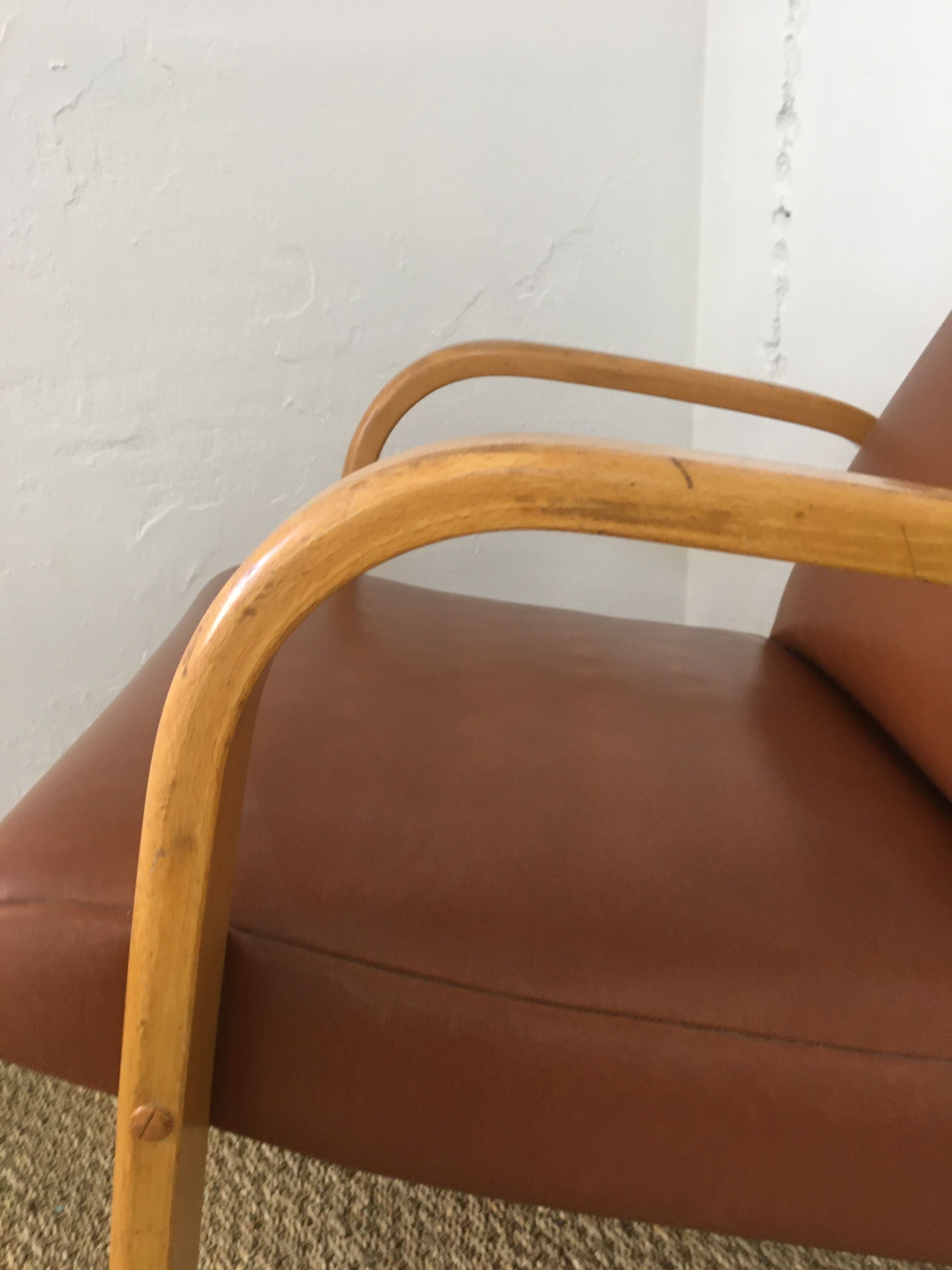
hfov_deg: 48.2
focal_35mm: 29
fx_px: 1063
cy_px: 635
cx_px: 476
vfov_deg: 61.7
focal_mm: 4.15
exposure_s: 1/33
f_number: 2.2
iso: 160
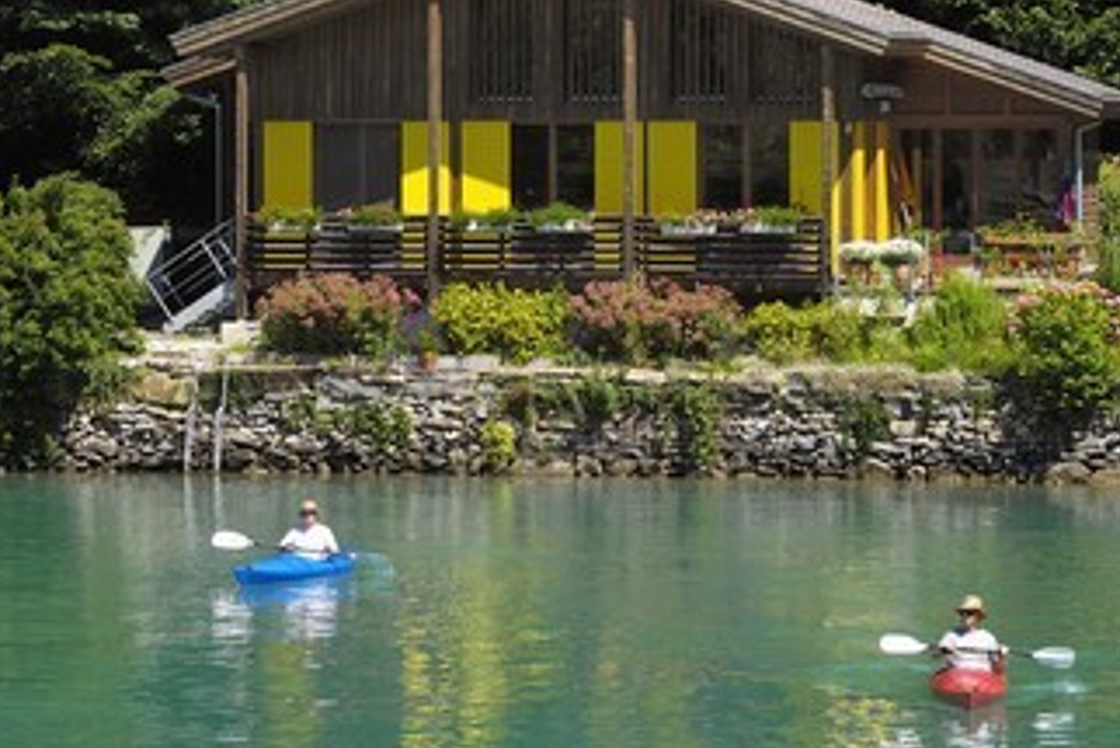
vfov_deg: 7.4
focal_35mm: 186
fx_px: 5778
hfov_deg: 11.1
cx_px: 678
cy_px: 317
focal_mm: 95
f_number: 4.8
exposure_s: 1/400
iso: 125
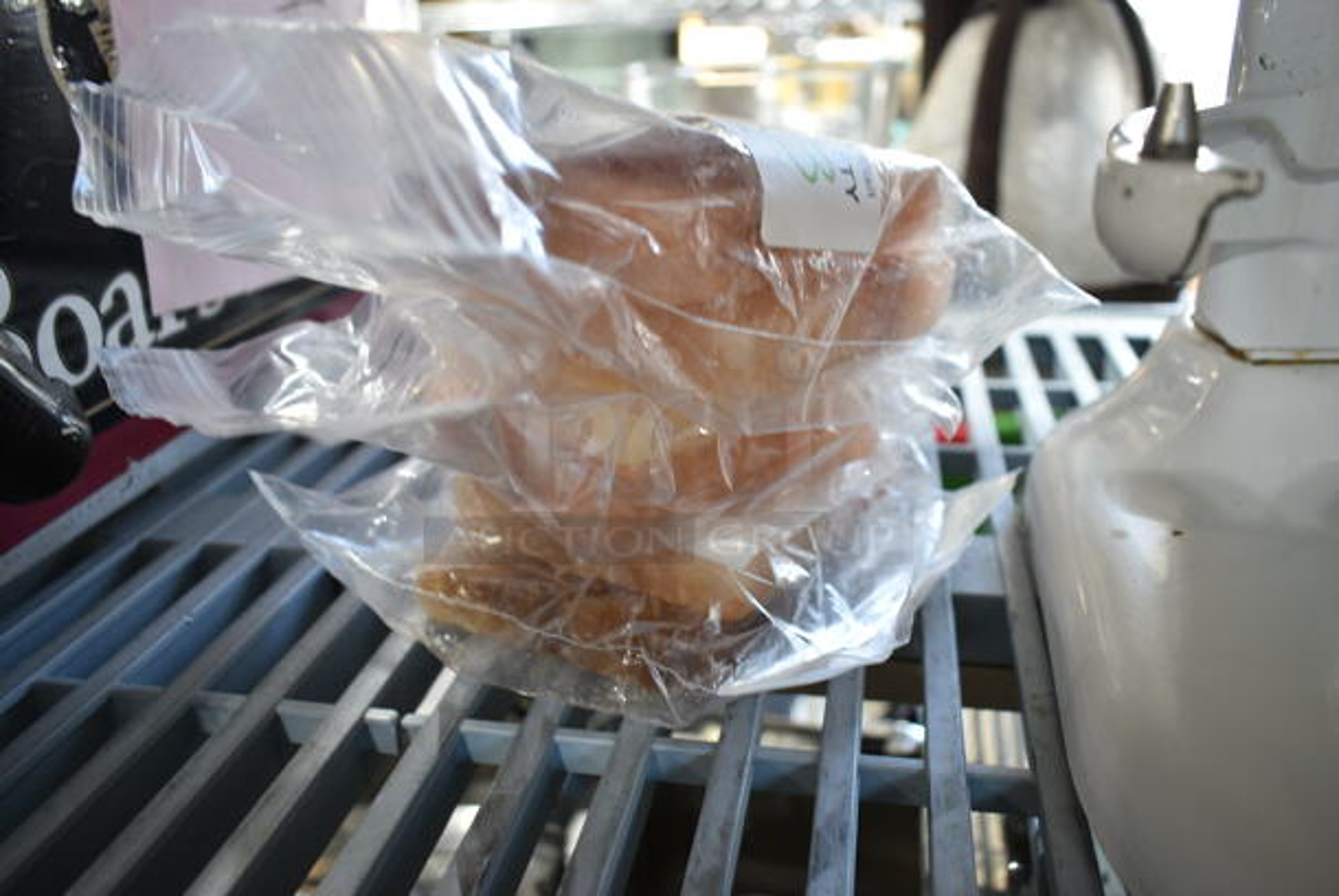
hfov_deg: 61.9
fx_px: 1117
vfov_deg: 43.7
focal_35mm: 30
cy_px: 448
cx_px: 670
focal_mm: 20
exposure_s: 1/30
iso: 280
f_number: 3.5
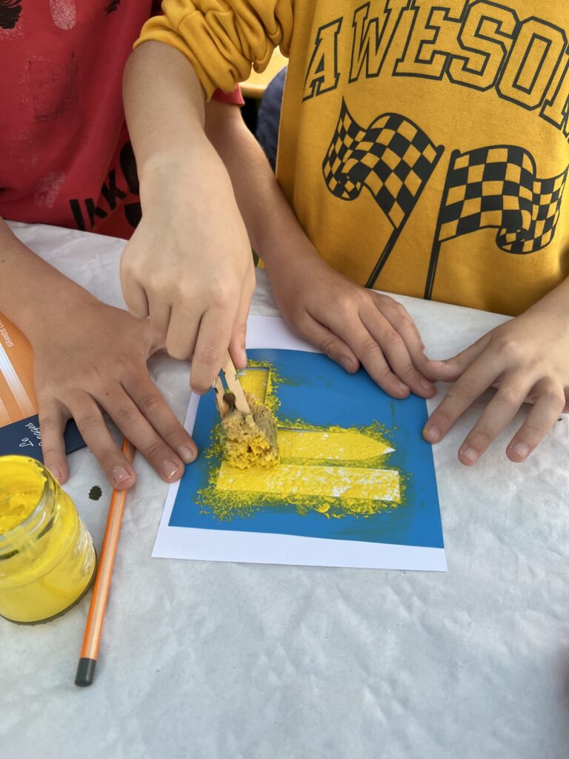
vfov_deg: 67.3
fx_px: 570
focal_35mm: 26
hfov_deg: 53.1
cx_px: 284
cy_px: 380
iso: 64
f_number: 1.6
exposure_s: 1/121
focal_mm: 5.1
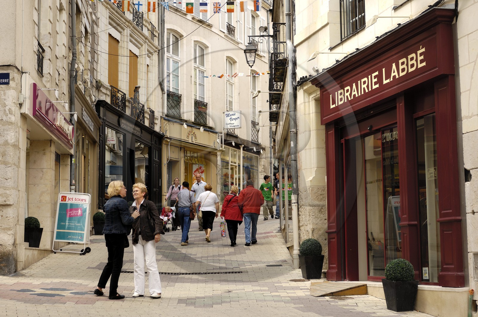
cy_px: 158
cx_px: 239
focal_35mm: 68
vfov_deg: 20.1
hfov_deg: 29.9
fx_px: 895
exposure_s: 1/160
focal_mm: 45
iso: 100
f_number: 4.8
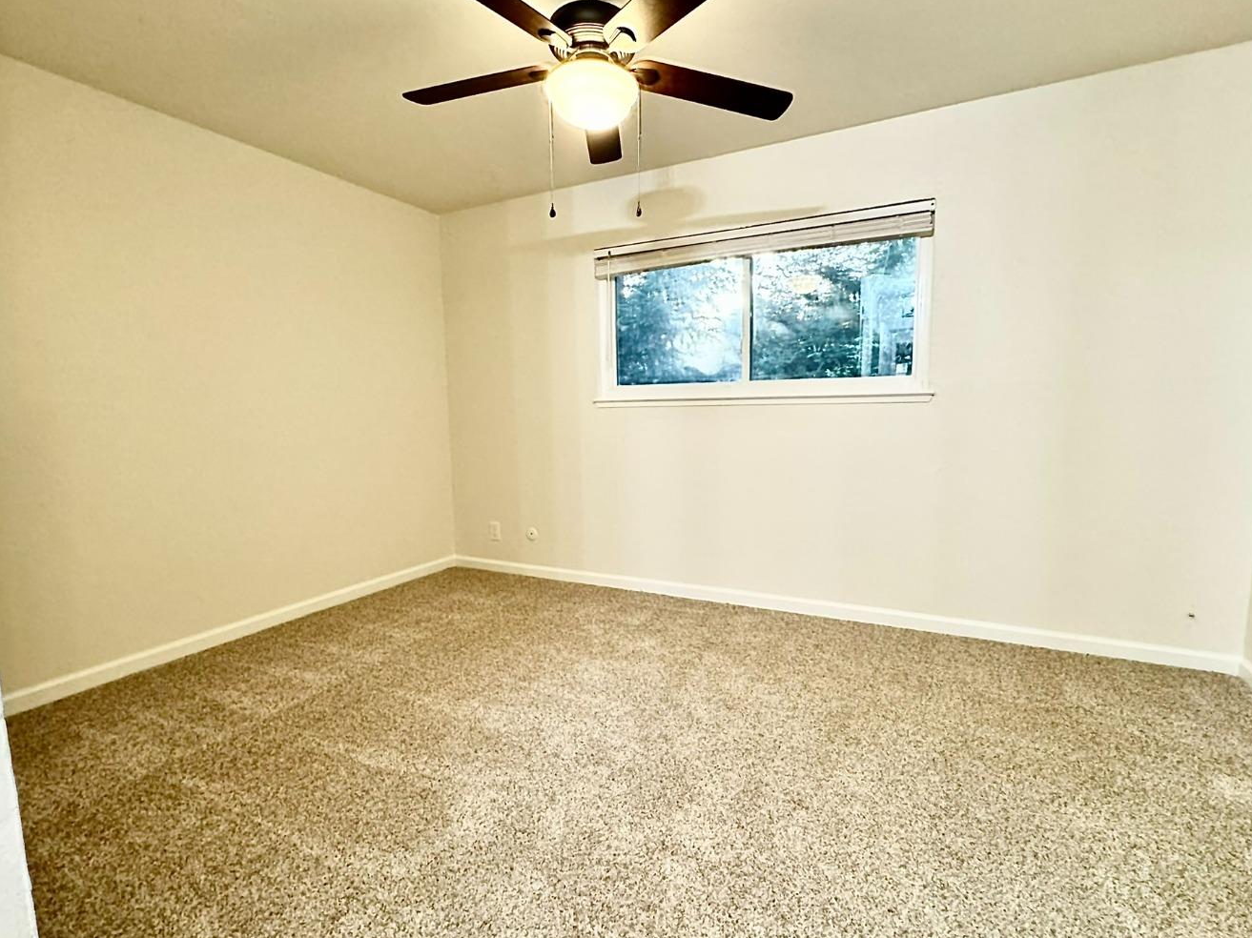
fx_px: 579
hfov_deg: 94.5
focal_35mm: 16
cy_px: 456
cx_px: 638
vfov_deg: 78.1
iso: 320
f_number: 2.2
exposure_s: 1/60
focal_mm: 2.22
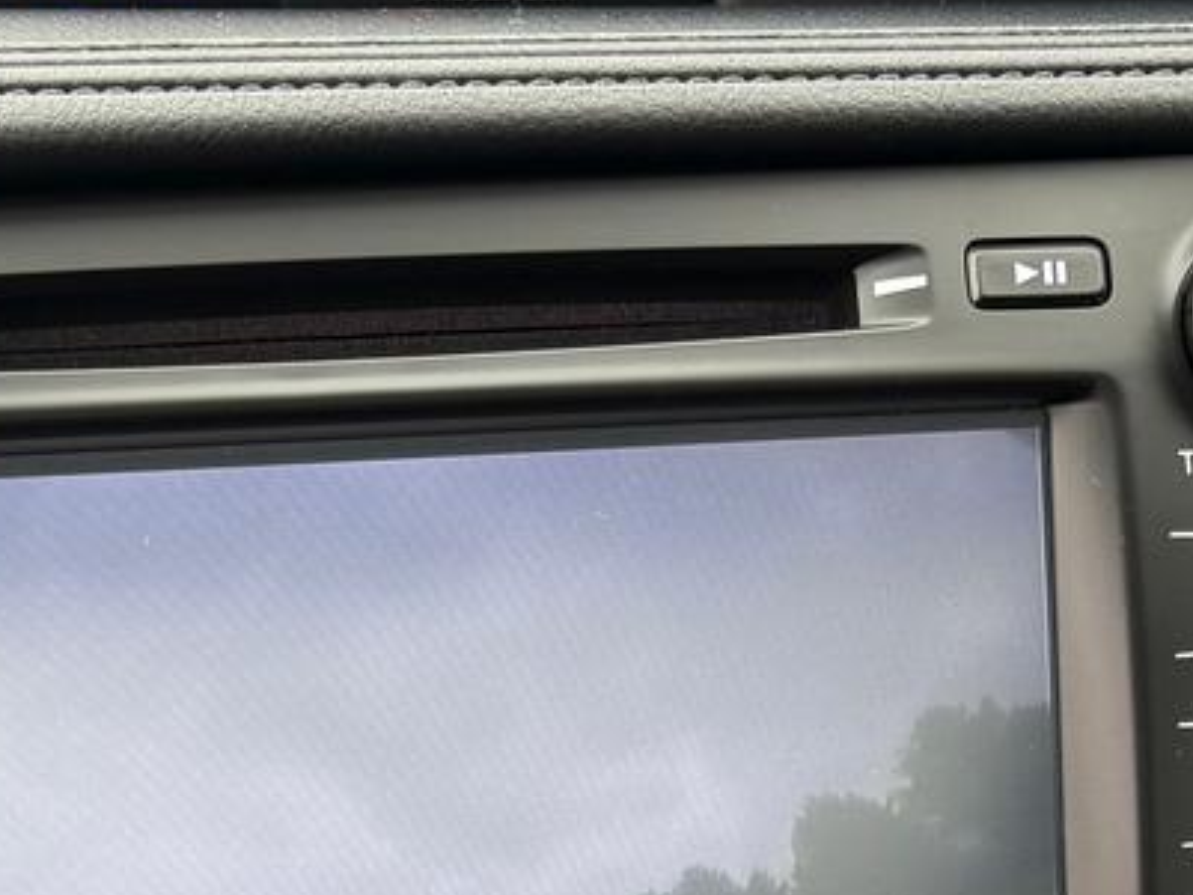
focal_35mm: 83
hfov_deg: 23.4
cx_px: 387
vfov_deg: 16.2
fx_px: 2861
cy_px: 1344
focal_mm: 5.96
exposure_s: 1/112
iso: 64
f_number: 1.6
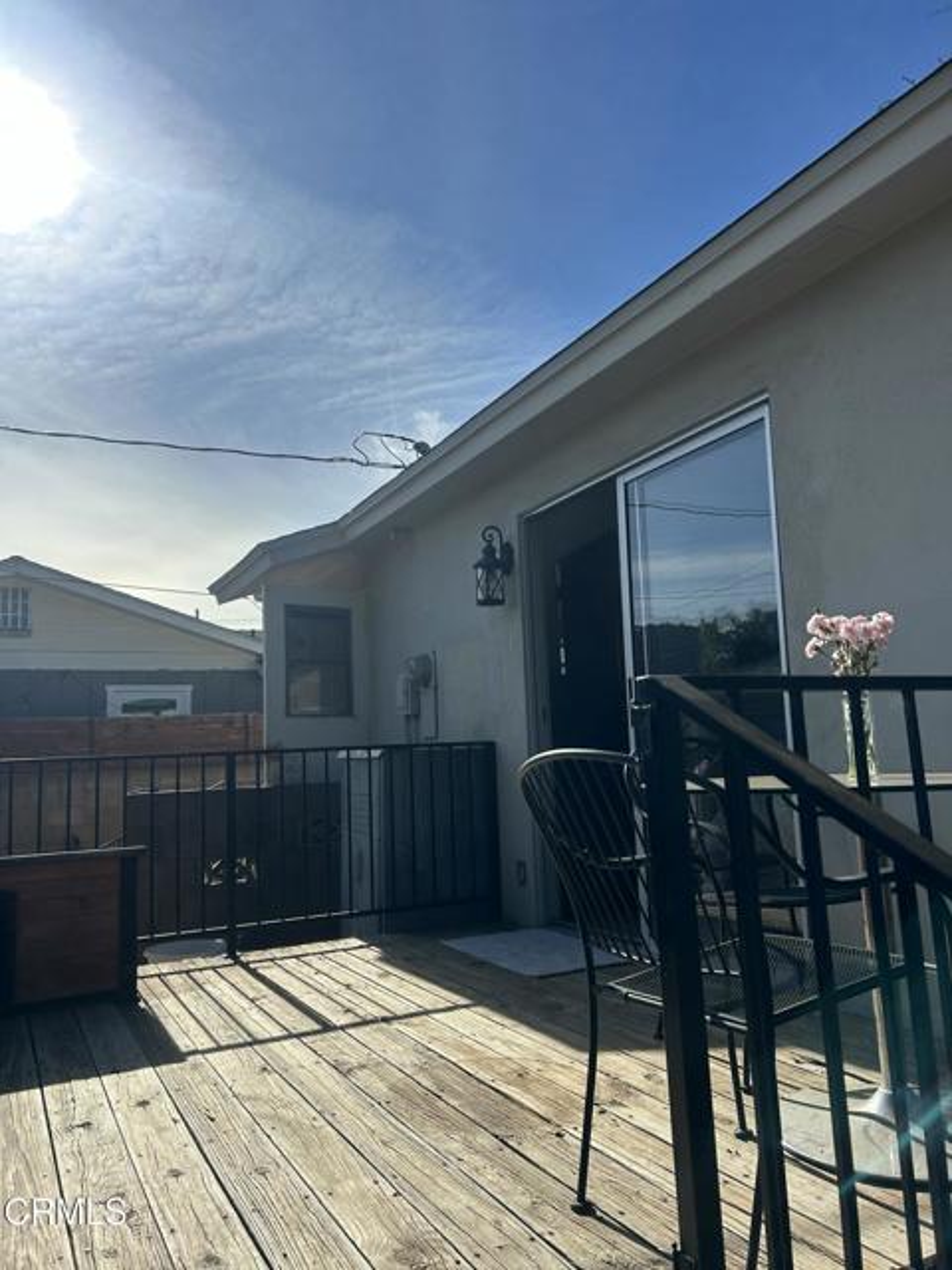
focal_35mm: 26
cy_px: 635
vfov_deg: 67.3
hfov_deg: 53.1
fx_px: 953
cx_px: 476
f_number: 1.5
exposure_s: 1/8000
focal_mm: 5.7
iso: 50
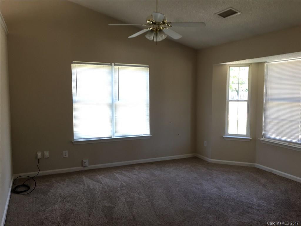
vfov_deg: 48.2
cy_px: 113
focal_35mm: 29
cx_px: 150
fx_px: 252
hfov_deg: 61.7
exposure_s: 1/30
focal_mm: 4.15
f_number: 2.2
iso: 32
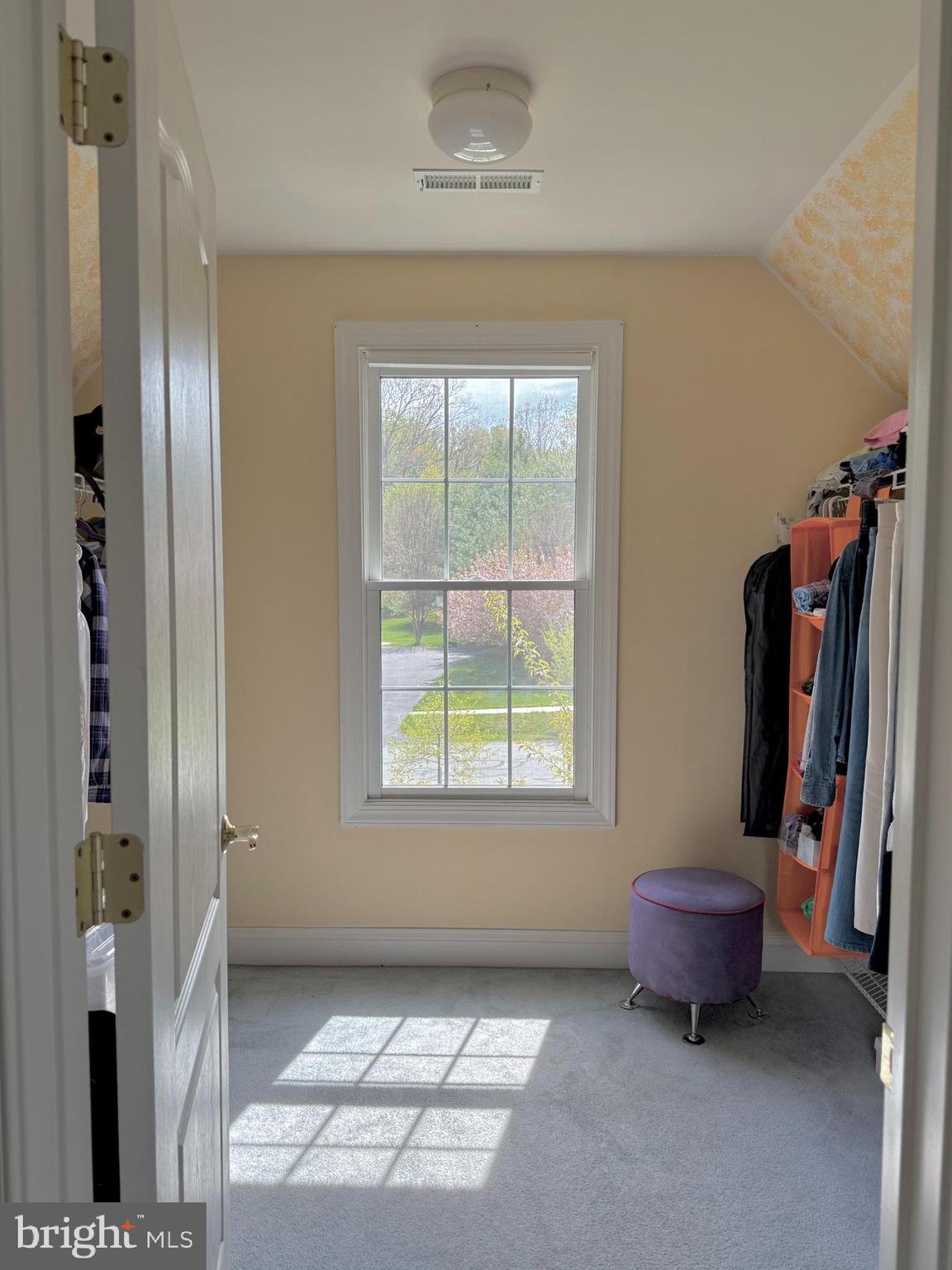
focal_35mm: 24
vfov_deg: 71.6
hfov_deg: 56.8
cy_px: 635
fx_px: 880
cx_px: 476
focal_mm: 6.76
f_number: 1.78
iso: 100
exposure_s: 1/426
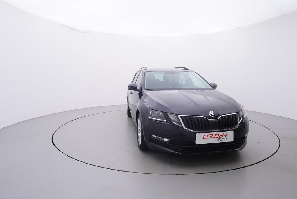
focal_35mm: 22
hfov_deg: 77.3
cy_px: 100
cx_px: 148
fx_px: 186
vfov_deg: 56.2
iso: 200
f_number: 5
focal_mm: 15
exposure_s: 1/80
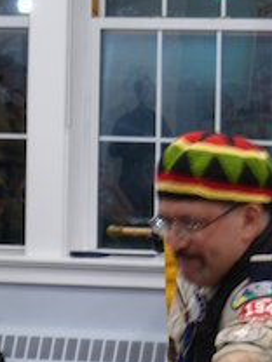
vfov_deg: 7.1
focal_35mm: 279
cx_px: 228
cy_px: 244
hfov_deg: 5.3
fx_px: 2923
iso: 400
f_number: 2.8
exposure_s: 1/13
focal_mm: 26.1
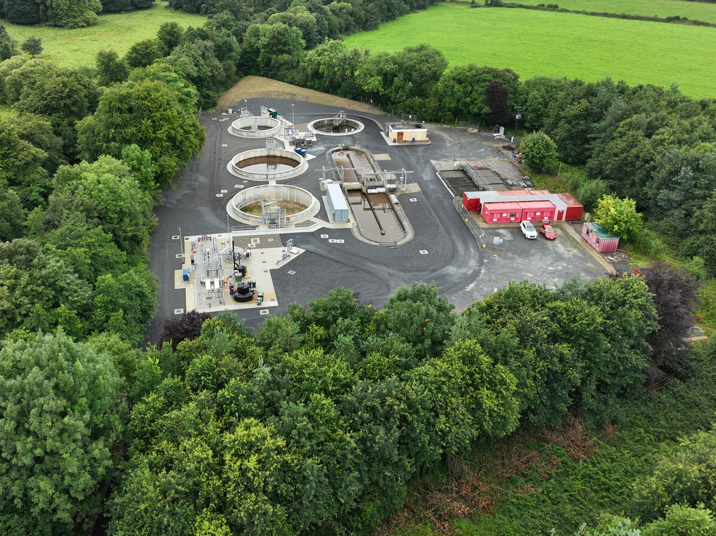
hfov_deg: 63.3
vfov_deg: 49.5
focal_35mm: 28
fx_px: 579
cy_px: 226
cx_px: 317
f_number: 2.8
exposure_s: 1/500
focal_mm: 12.29
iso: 370
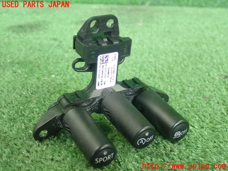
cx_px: 114
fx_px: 349
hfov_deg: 36.2
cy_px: 86
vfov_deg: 27.5
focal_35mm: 53
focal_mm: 9.61
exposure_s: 1/50
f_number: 3.4
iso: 1600
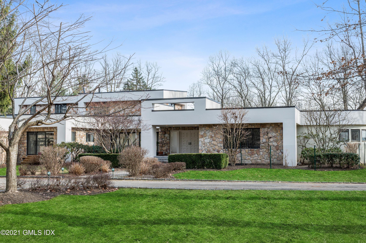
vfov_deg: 35.0
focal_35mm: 38
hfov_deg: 50.7
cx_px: 183
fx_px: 386
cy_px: 122
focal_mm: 38
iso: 200
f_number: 11
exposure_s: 1/80
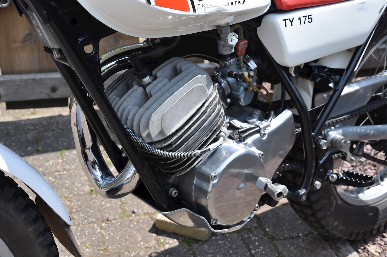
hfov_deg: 35.1
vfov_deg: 23.7
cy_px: 128
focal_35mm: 57
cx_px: 194
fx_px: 612
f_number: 8
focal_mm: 38
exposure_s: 1/250
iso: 200
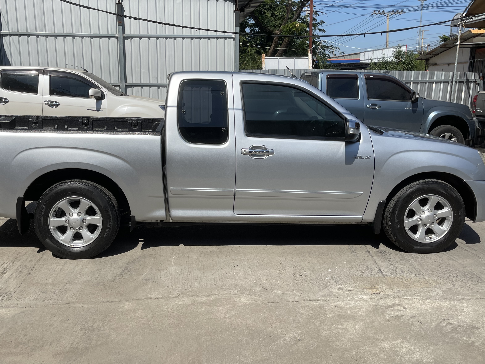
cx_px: 212
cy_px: 176
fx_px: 448
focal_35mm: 32
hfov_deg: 56.6
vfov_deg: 44.2
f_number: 1.6
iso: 32
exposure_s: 1/6250
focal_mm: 5.1
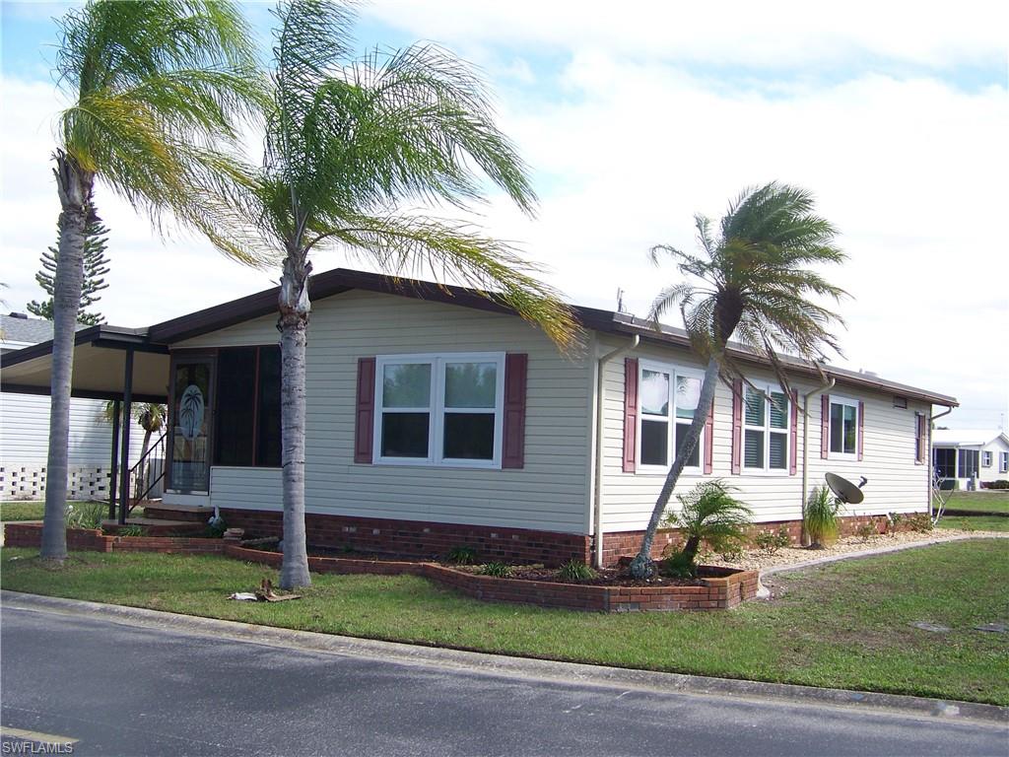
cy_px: 378
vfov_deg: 33.6
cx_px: 504
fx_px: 1253
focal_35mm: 43
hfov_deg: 43.9
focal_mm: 6.75
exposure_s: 1/500
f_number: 2.8
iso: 64
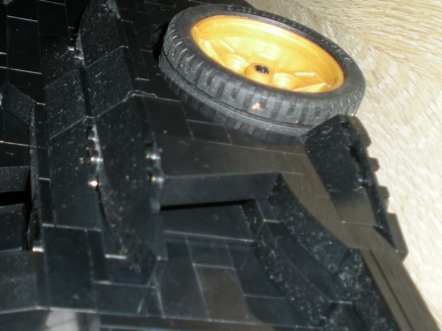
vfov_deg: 25.6
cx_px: 128
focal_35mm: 57
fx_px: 728
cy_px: 213
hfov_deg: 33.3
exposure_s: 1/60
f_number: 3.1
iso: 50
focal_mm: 6.3
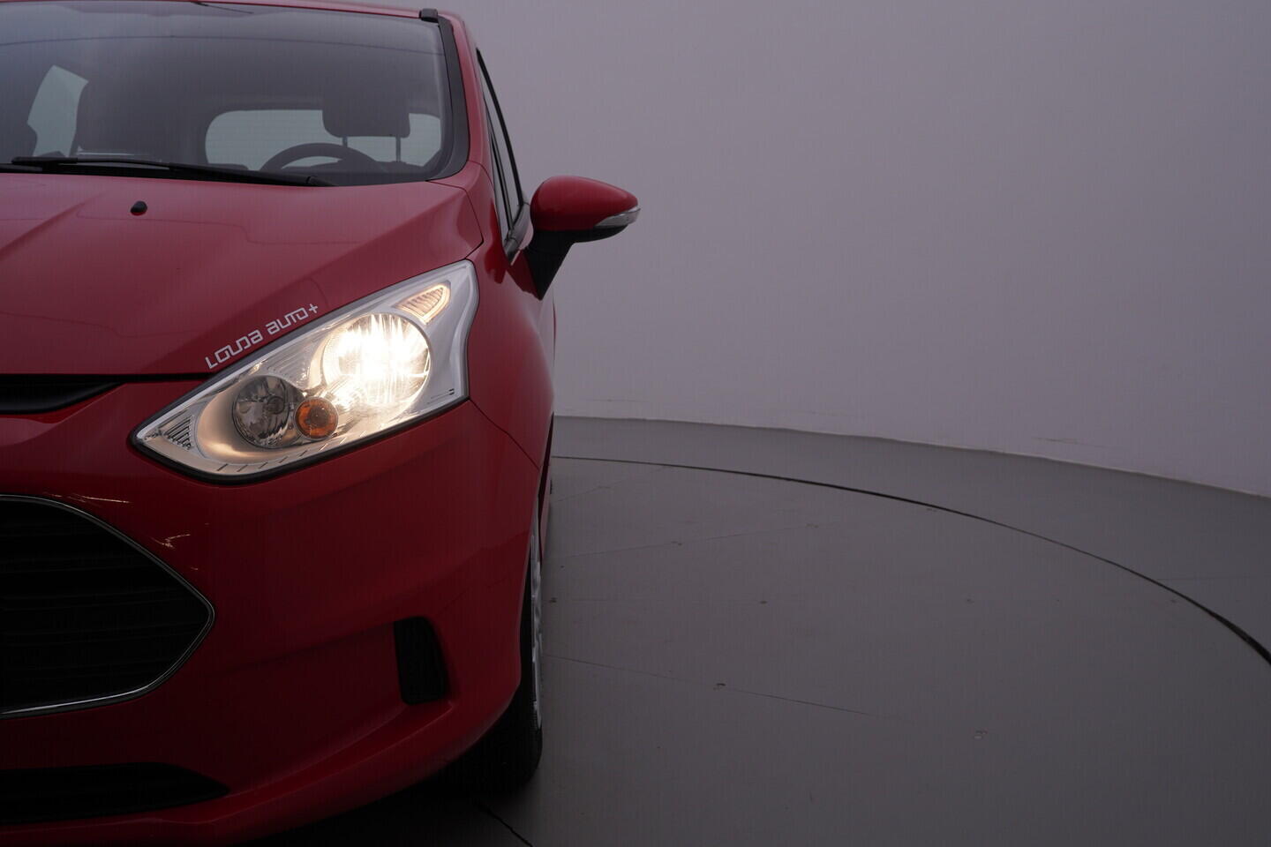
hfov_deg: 53.1
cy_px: 424
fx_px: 1271
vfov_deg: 36.9
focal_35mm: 36
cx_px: 636
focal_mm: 24
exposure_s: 1/160
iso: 125
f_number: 5.6
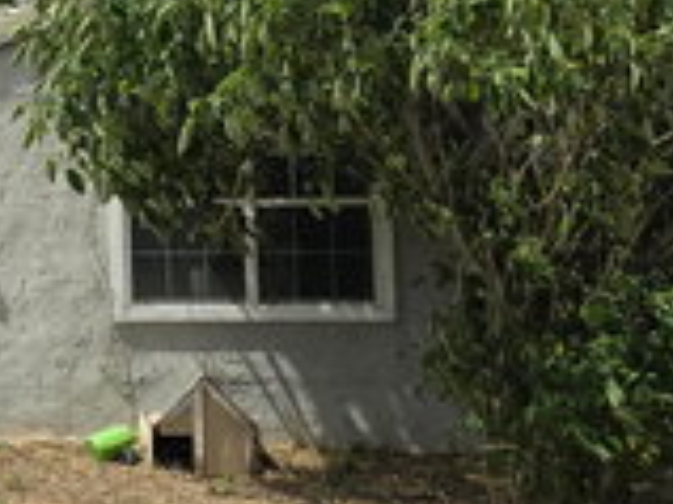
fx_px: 1438
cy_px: 102
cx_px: -55
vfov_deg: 19.7
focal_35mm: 74
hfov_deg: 24.7
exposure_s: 1/878
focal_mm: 6.3
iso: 12
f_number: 1.7
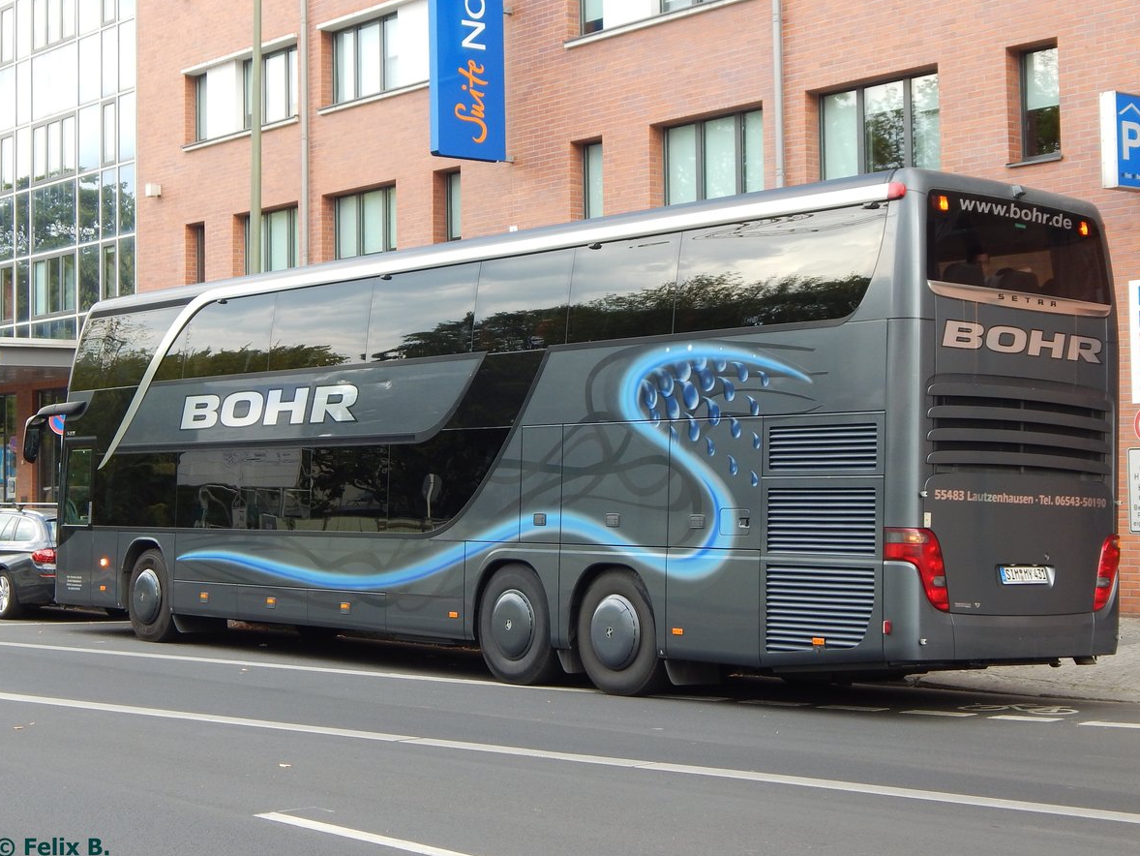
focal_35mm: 55
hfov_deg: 34.9
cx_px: 571
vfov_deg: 26.6
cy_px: 427
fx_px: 1812
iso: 125
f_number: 3.8
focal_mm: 9.7
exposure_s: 1/125
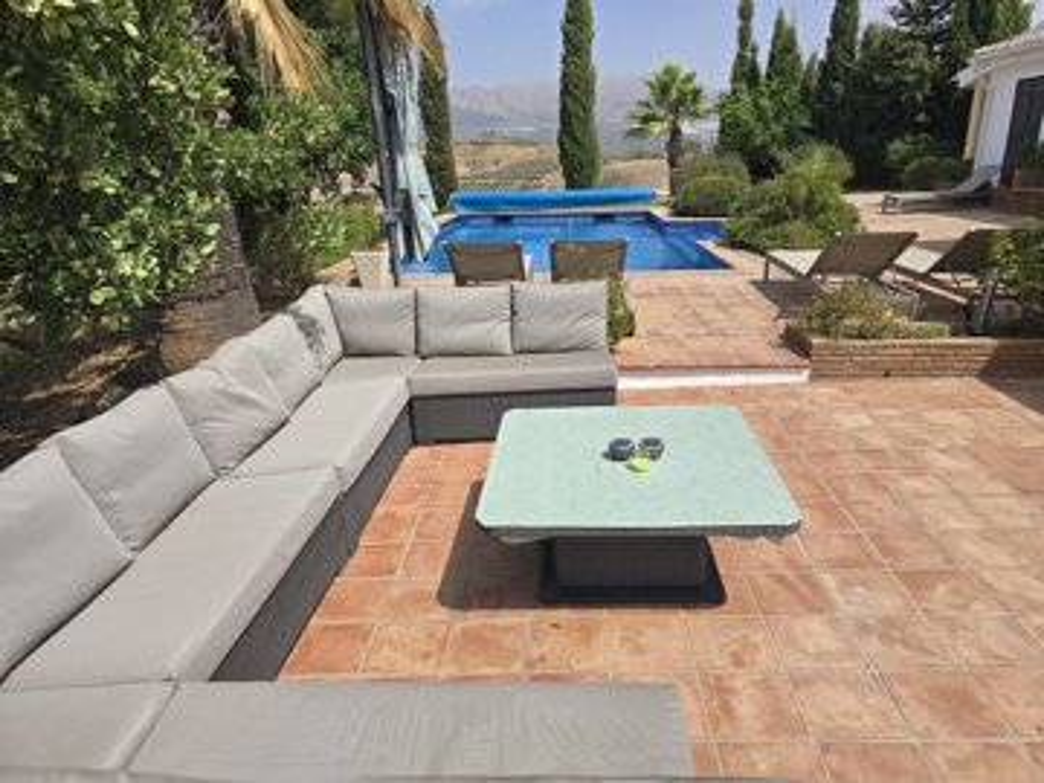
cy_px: 392
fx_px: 694
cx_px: 522
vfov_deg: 58.9
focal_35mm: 23
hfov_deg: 73.9
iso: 12
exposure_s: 1/1135
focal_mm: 6.3
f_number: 1.7
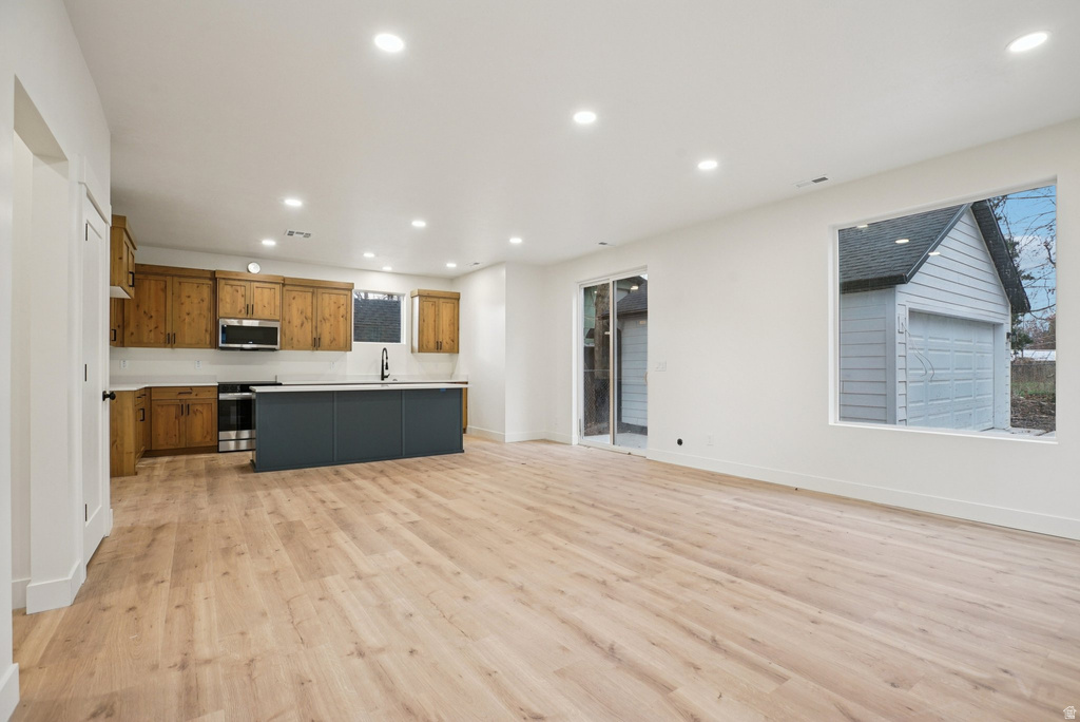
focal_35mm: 16
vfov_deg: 73.8
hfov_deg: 96.7
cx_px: 540
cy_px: 361
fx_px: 480
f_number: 8
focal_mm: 16
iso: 400
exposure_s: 1/25
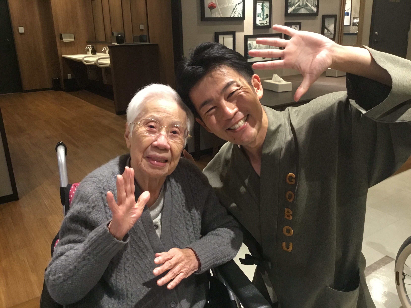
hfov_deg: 58.4
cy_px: 154
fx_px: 368
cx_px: 206
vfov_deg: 45.4
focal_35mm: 31
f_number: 2.4
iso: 160
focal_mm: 3.3
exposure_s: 1/30
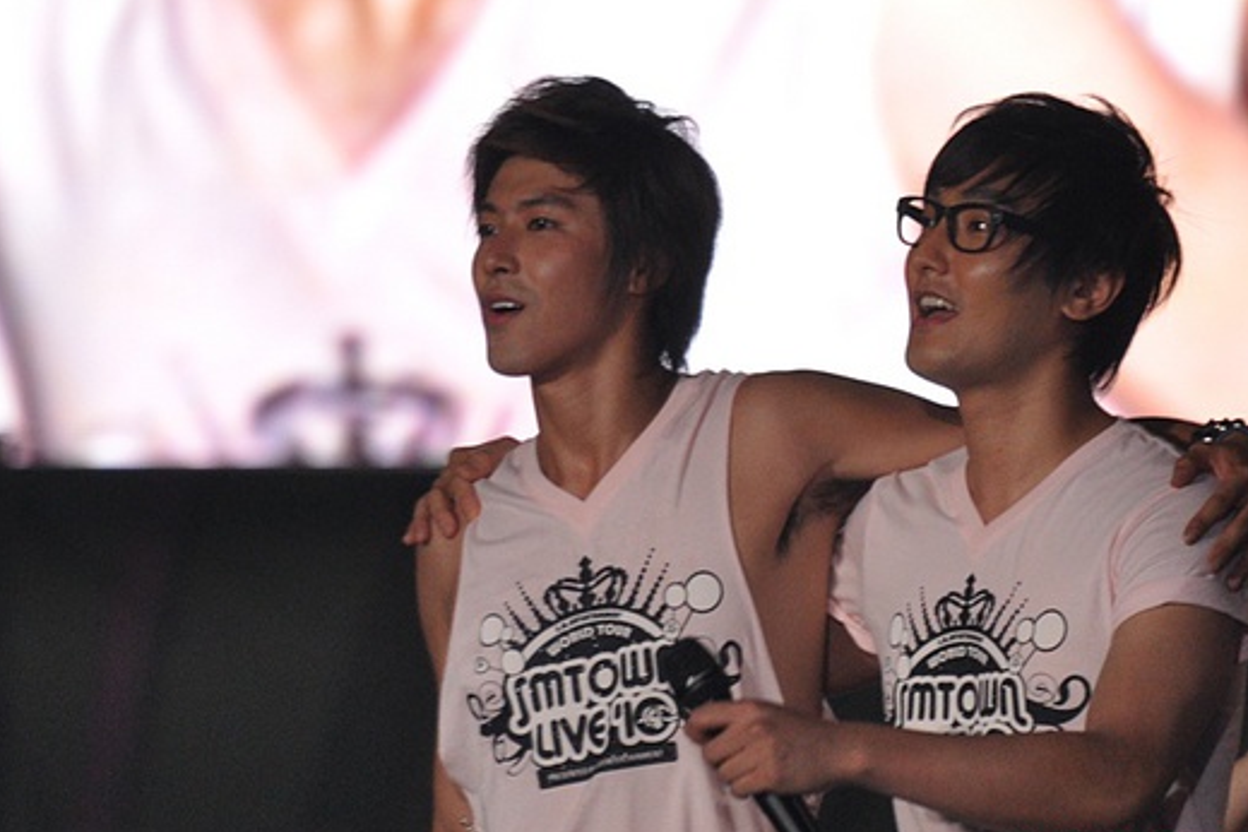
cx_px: 707
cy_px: 440
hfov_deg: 4.0
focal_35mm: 520
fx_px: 18025
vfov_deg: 2.6
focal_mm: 300
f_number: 5.6
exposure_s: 1/250
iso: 1000
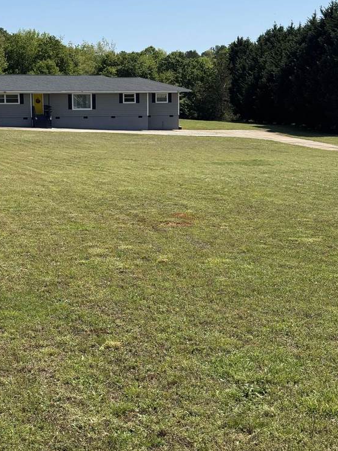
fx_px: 807
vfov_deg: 31.2
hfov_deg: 23.6
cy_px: 210
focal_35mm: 62
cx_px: 133
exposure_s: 1/3817
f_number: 1.78
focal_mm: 6.76
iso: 64
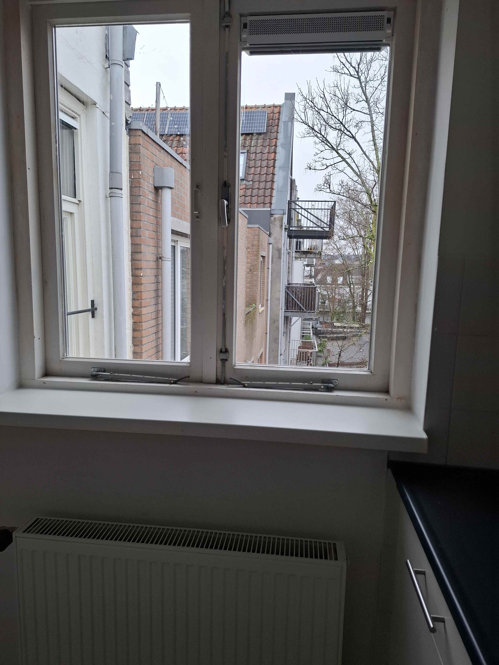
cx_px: 250
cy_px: 332
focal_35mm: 23
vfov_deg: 73.9
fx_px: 442
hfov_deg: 58.9
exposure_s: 1/189
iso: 50
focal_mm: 5.54
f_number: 1.8
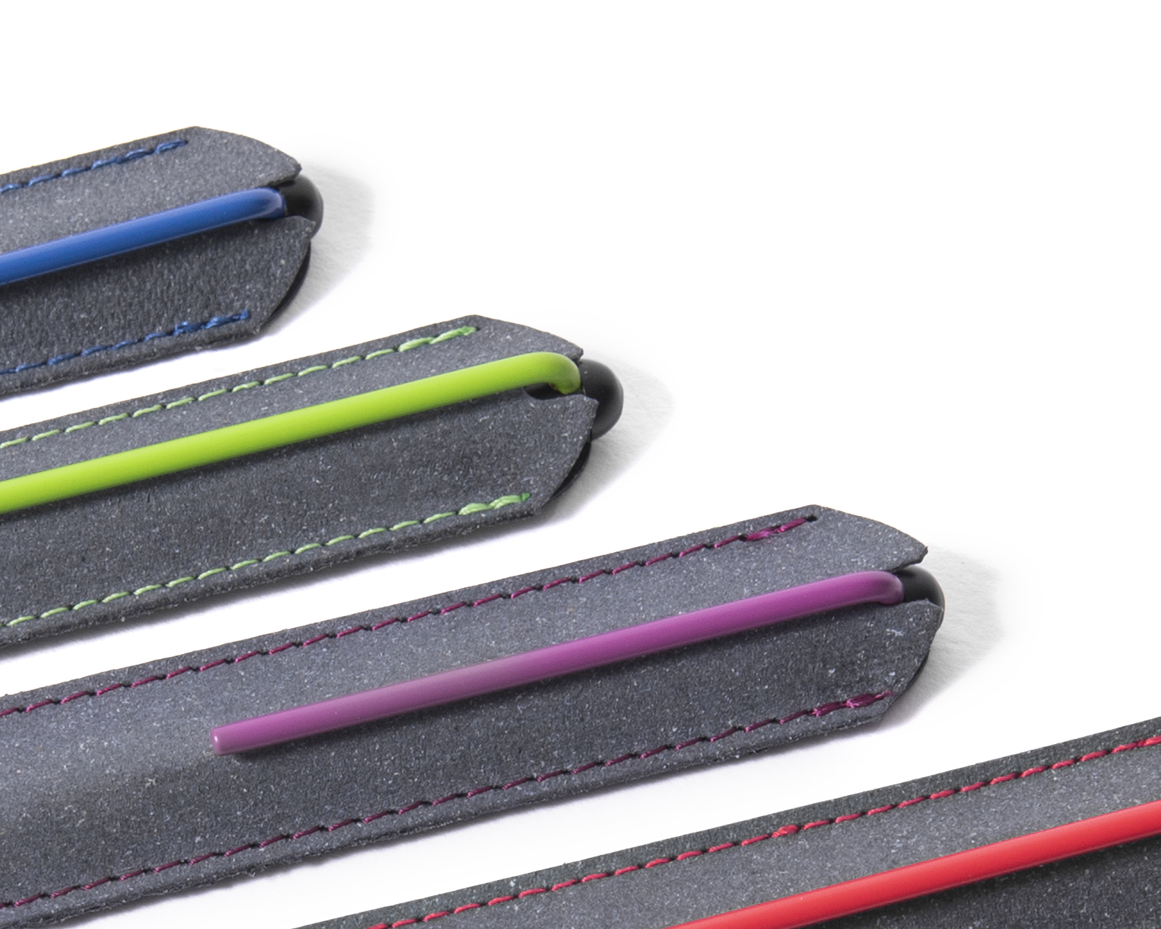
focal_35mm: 147
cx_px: 536
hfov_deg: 13.1
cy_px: 907
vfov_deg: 10.4
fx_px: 5051
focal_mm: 42
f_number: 8
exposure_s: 1/200
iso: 250
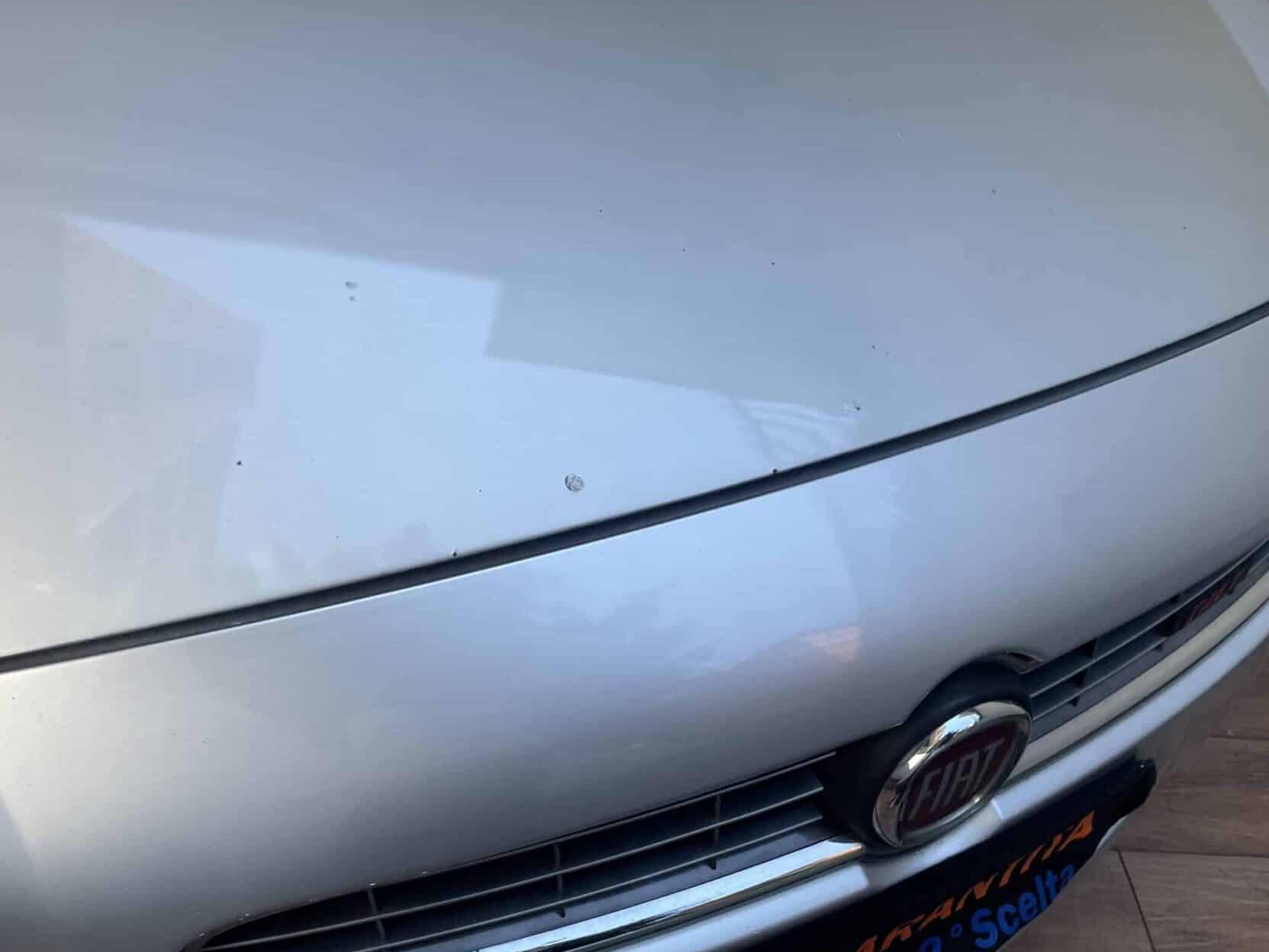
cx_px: 573
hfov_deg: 56.7
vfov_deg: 44.2
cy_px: 479
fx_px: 1173
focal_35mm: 32
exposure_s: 1/629
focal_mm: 4.2
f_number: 1.6
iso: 32
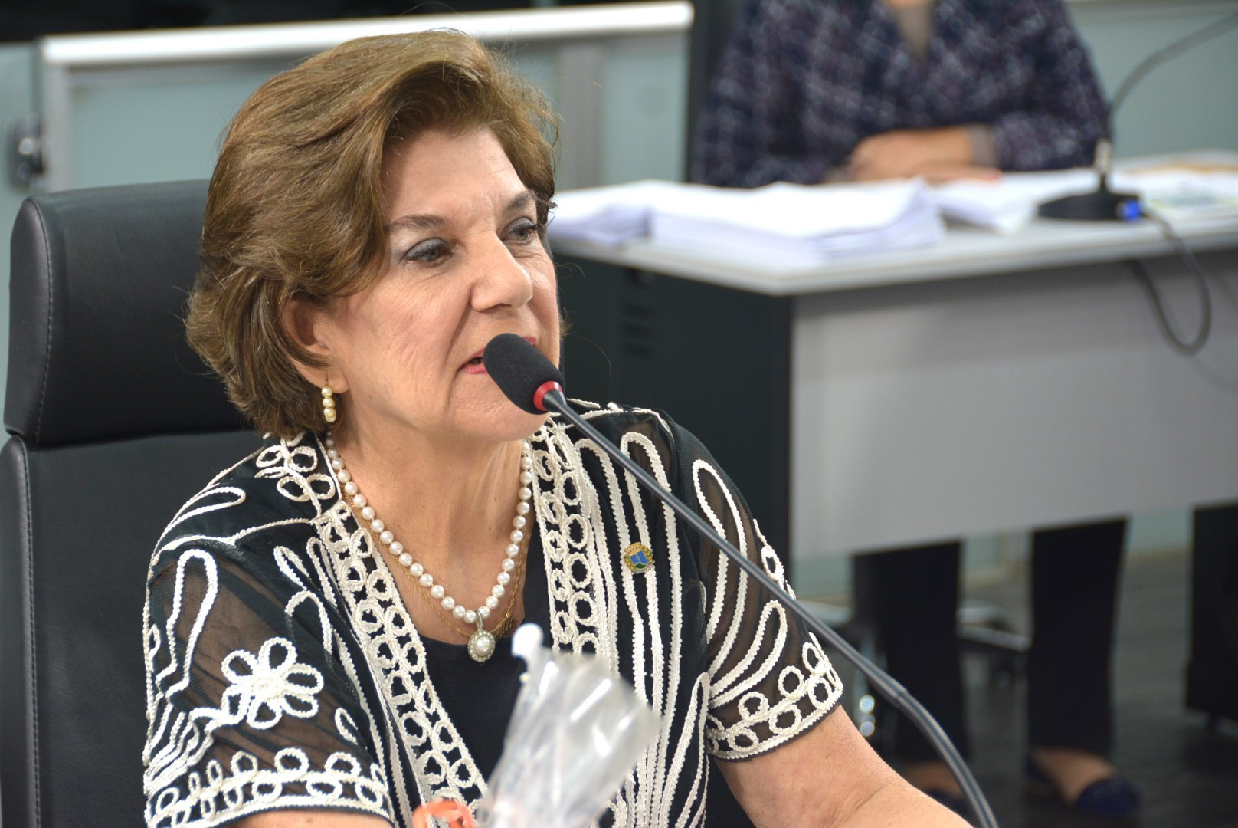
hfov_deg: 14.4
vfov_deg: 9.6
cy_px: 414
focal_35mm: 142
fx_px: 4904
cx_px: 619
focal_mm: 95
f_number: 5.3
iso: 640
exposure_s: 1/60
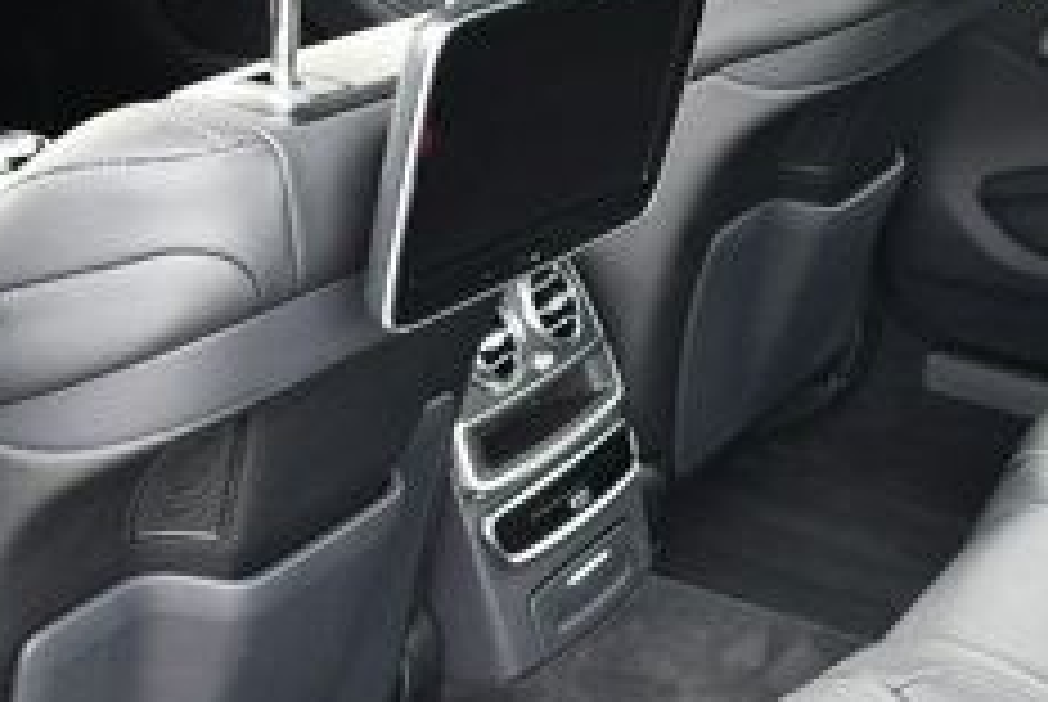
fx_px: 2157
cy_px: 612
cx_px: 886
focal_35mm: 74
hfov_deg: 26.6
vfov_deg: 18.2
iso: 720
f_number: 3.5
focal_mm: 18
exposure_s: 1/250
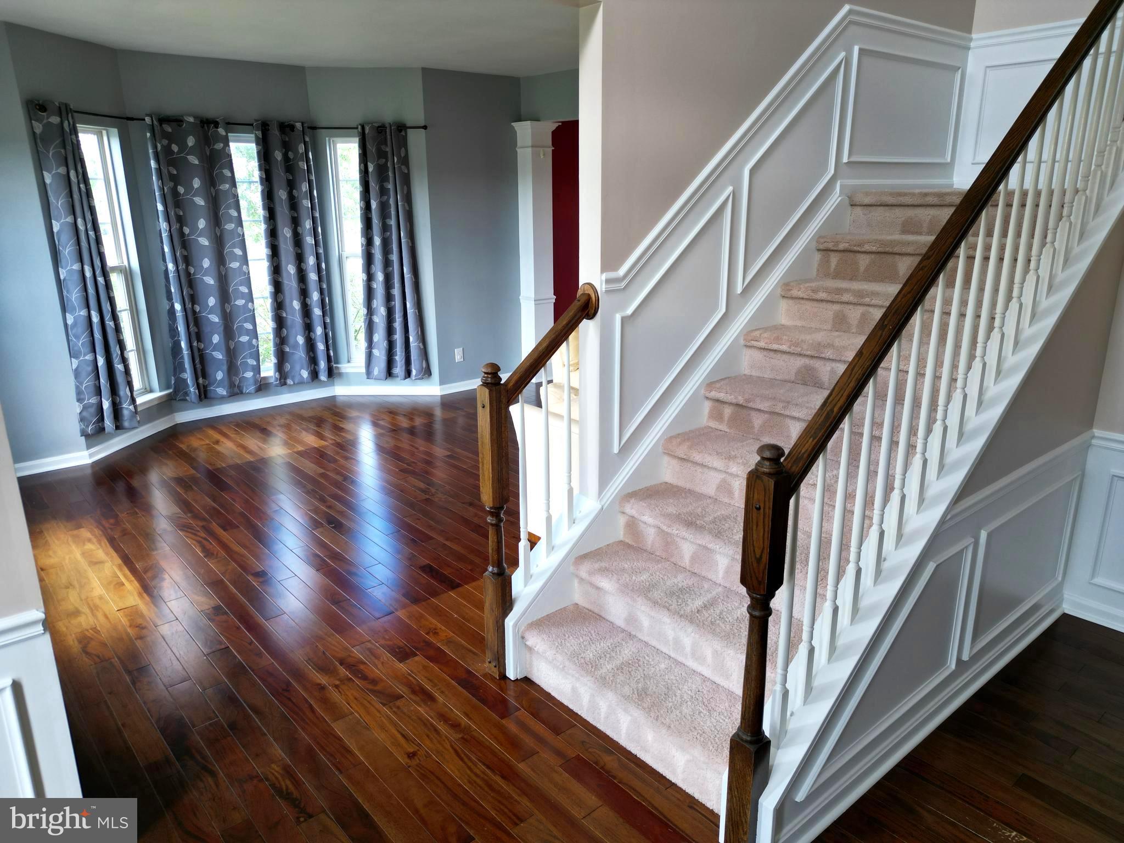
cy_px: 422
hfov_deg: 71.6
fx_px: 779
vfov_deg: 56.8
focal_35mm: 24
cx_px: 562
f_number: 1.7
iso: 130
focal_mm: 6.72
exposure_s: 1/90
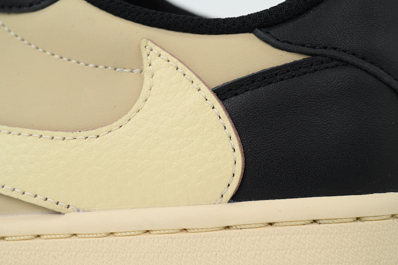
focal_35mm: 104
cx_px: 199
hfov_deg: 19.6
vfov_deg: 13.2
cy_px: 132
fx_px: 1150
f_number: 11
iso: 400
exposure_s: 1/100
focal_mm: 104
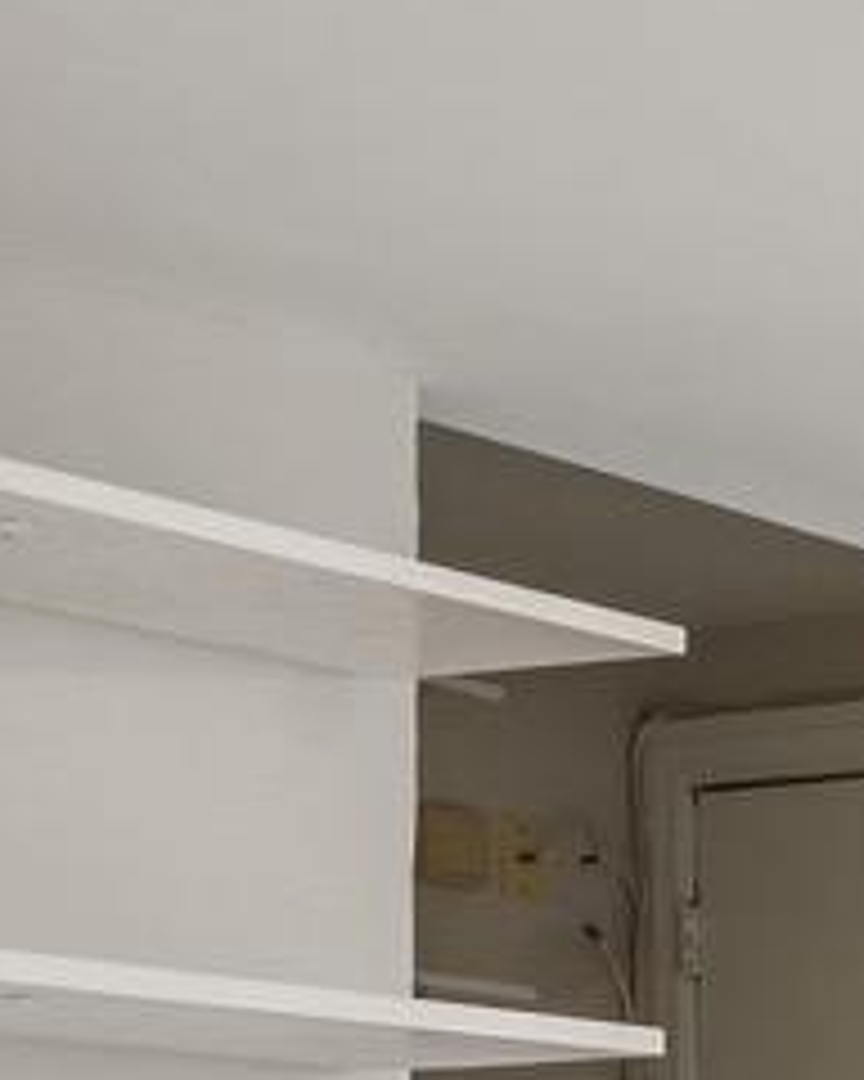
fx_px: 3580
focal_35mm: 112
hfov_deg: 10.9
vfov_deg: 16.3
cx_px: 2300
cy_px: 1357
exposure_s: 2.5
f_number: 9
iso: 200
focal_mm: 14
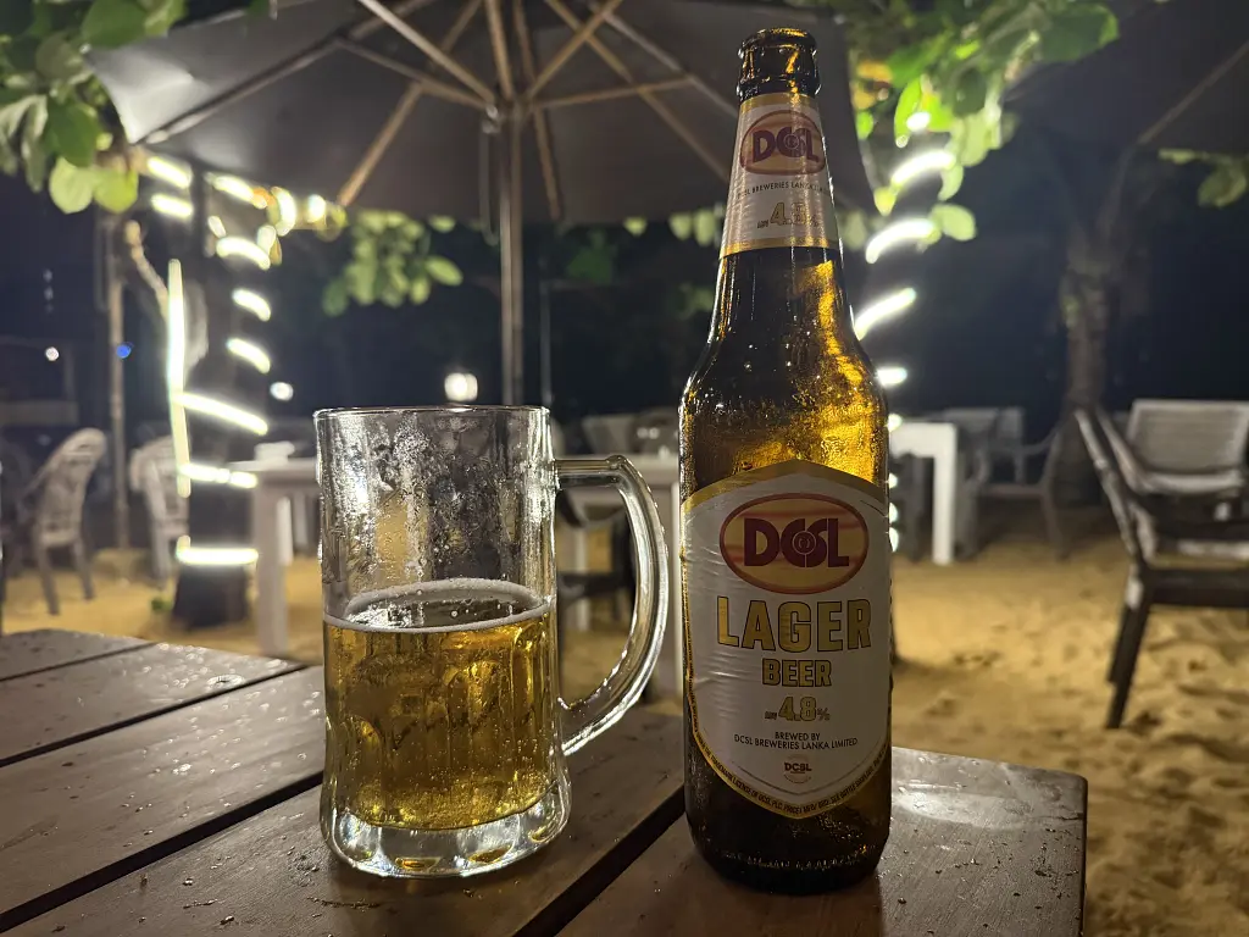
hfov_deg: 71.6
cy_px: 468
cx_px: 624
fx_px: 866
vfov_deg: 56.8
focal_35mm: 24
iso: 500
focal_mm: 6.76
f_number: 1.78
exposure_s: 1/50
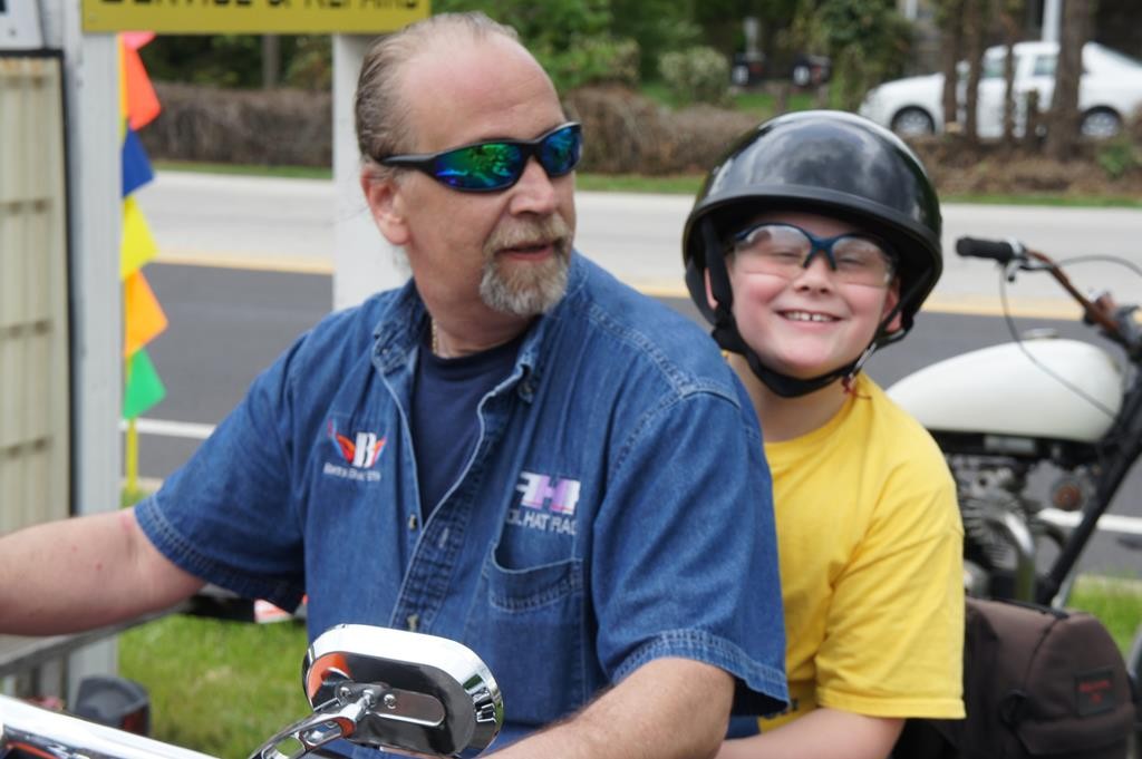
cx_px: 571
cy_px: 380
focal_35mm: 74
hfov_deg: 27.5
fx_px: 2330
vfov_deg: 18.5
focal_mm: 49
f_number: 8
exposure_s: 1/160
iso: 200
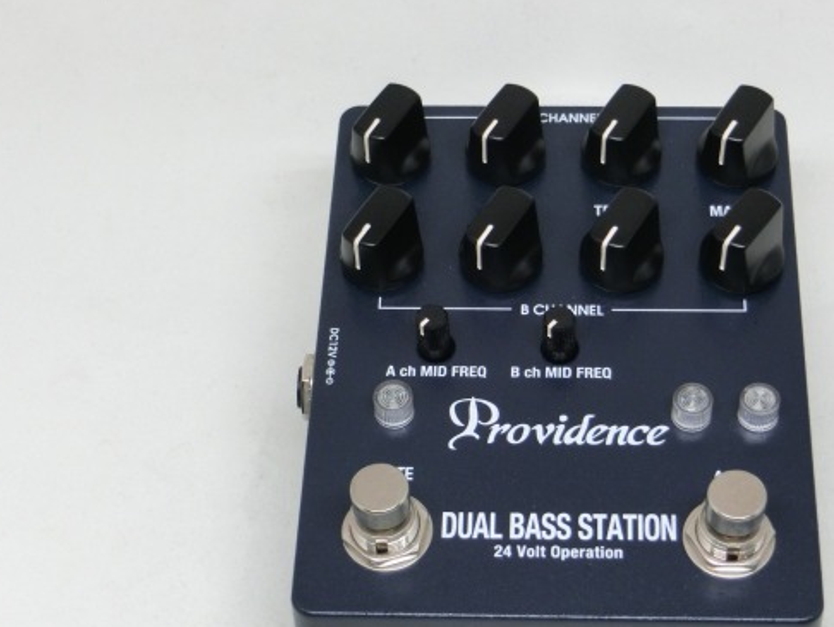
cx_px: 496
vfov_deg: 18.7
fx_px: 1904
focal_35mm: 79
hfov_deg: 24.7
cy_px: 374
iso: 250
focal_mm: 10.7
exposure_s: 1/125
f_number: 5
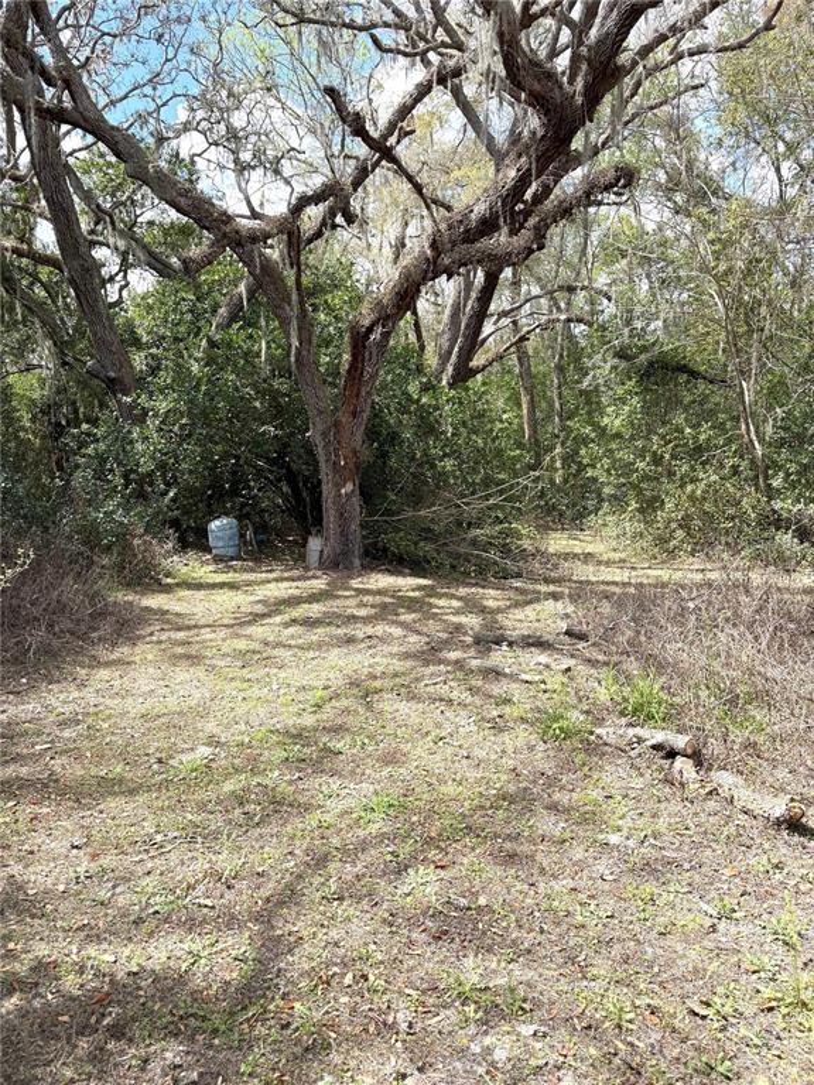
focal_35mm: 26
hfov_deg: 53.1
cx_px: 407
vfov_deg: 67.3
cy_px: 542
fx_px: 815
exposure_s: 1/1217
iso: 50
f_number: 1.6
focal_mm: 5.96
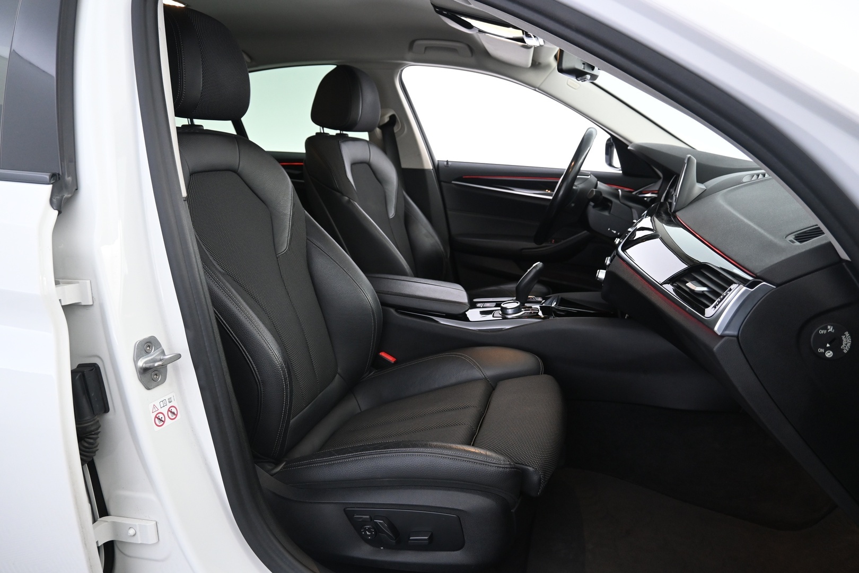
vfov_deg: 53.1
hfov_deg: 73.7
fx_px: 573
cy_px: 286
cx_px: 430
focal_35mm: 24
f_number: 3.5
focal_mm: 16
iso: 1100
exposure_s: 1/25
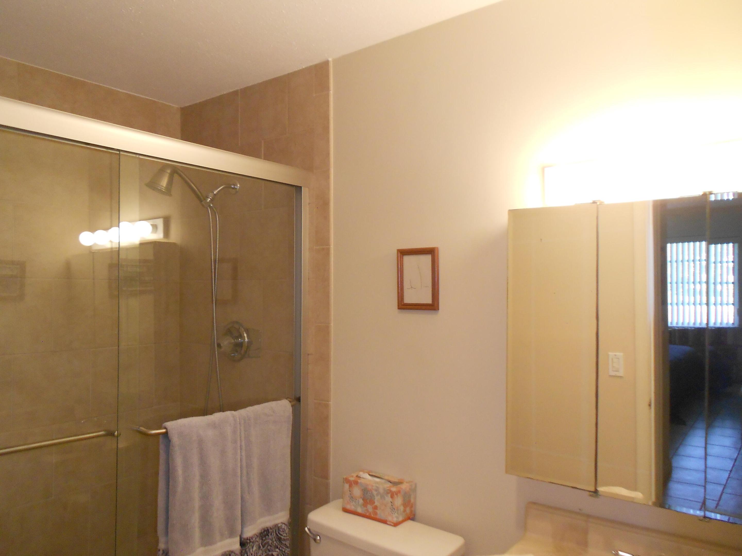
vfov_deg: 53.1
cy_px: 278
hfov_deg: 67.3
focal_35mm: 26
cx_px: 371
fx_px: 557
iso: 250
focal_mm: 4.6
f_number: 3.2
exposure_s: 1/30
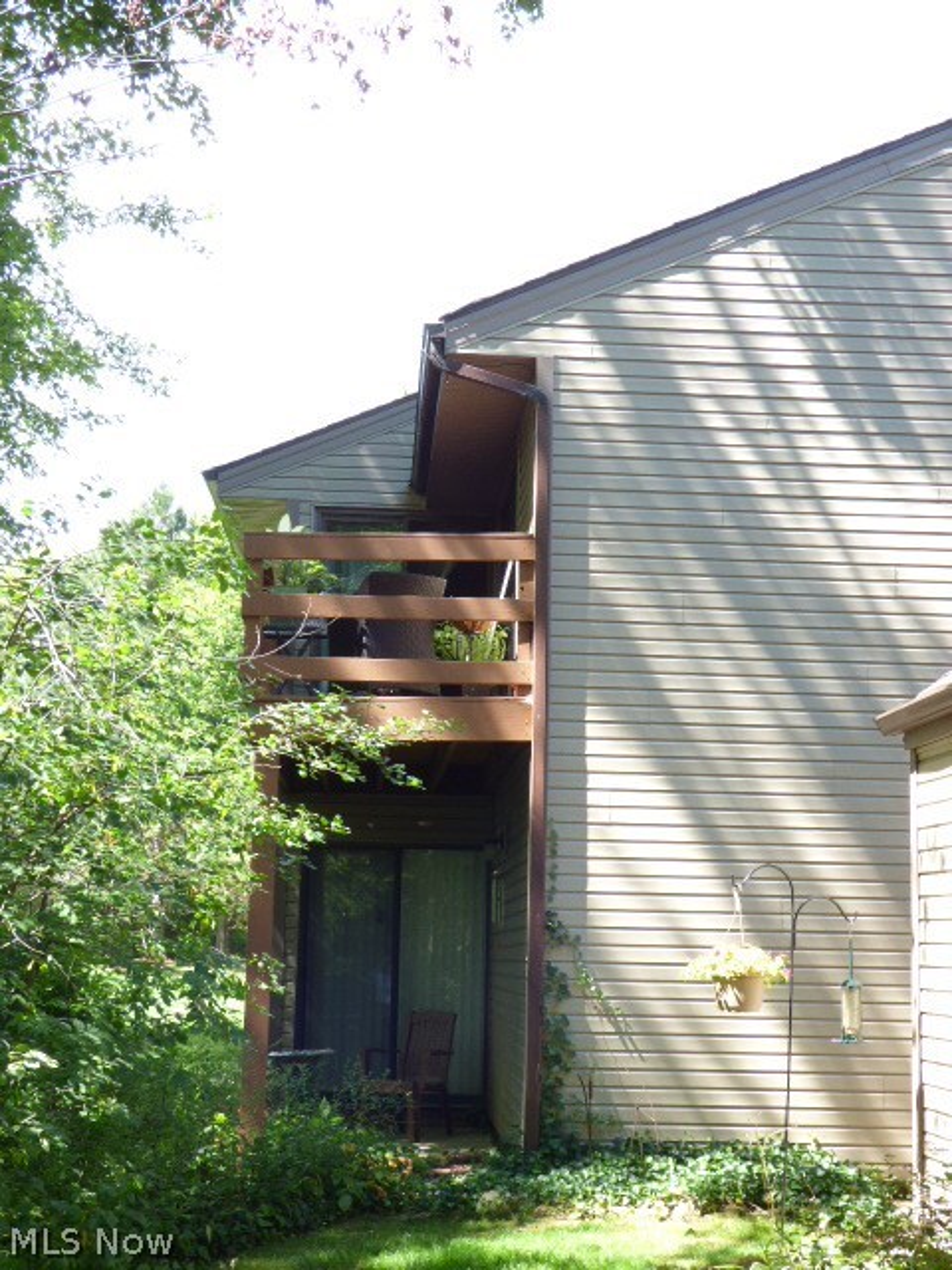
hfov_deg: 27.5
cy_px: 635
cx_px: 476
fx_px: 1943
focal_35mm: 53
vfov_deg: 36.2
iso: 125
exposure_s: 1/60
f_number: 5
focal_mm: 9.51
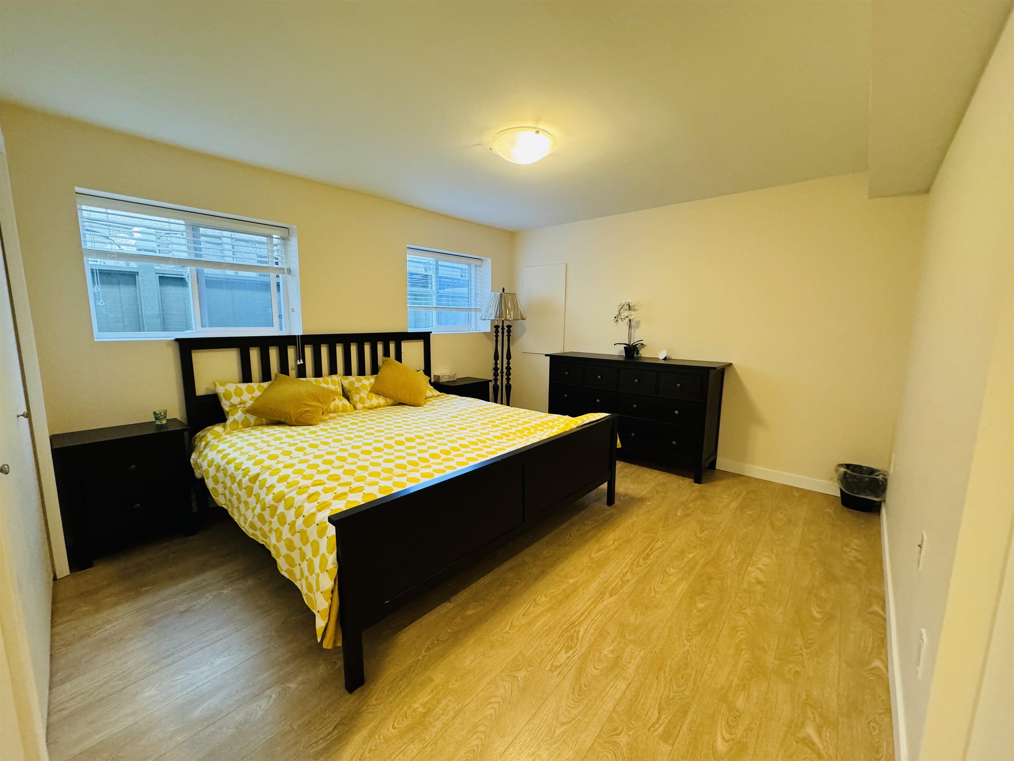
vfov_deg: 85.7
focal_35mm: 14
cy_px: 380
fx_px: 410
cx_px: 507
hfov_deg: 102.1
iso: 400
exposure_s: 1/60
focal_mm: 2.22
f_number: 2.2
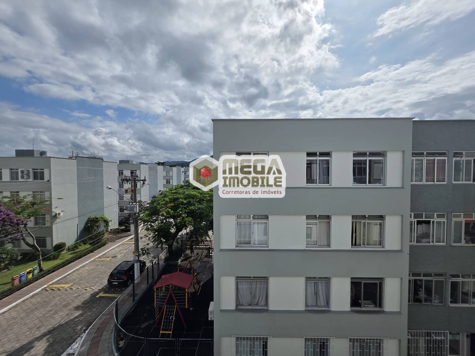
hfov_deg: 106.2
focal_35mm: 13
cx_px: 238
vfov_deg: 89.9
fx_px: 178
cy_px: 178
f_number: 1.9
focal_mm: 2.2
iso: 20
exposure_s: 1/3229
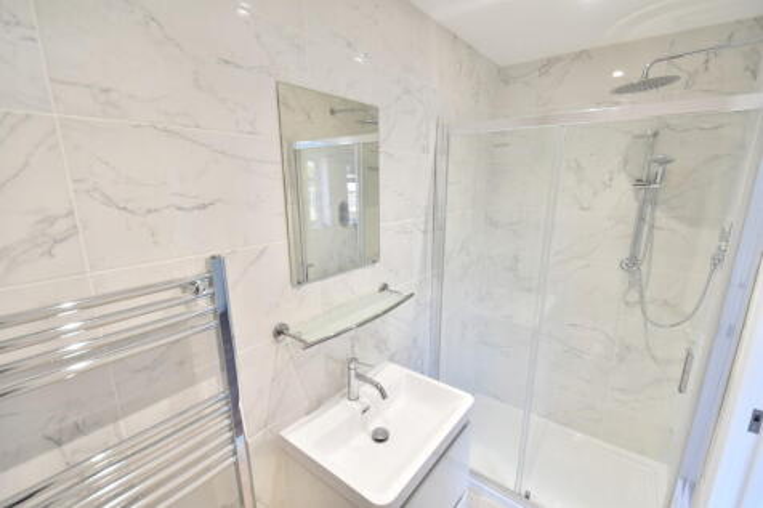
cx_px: 382
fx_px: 318
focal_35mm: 15
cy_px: 254
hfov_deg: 100.4
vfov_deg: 77.3
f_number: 4
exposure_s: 1/60
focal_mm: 10
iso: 500
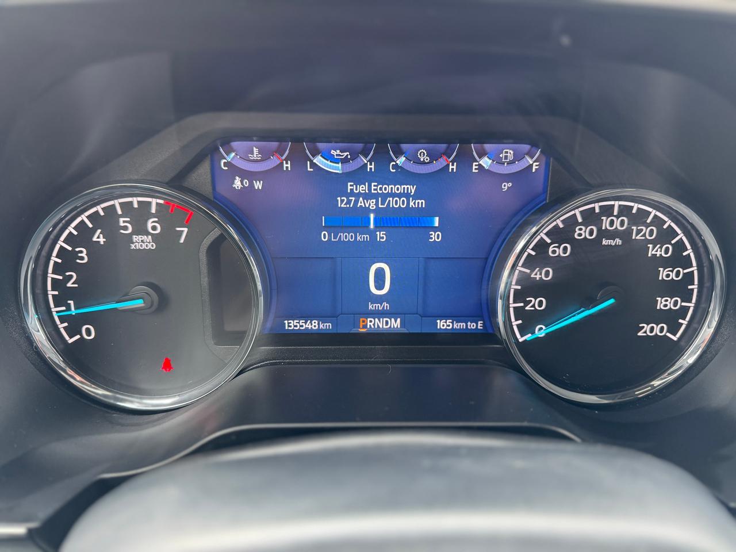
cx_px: 368
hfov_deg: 71.6
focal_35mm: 24
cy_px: 276
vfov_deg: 56.8
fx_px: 510
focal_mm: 6.76
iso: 200
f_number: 1.78
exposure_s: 1/119
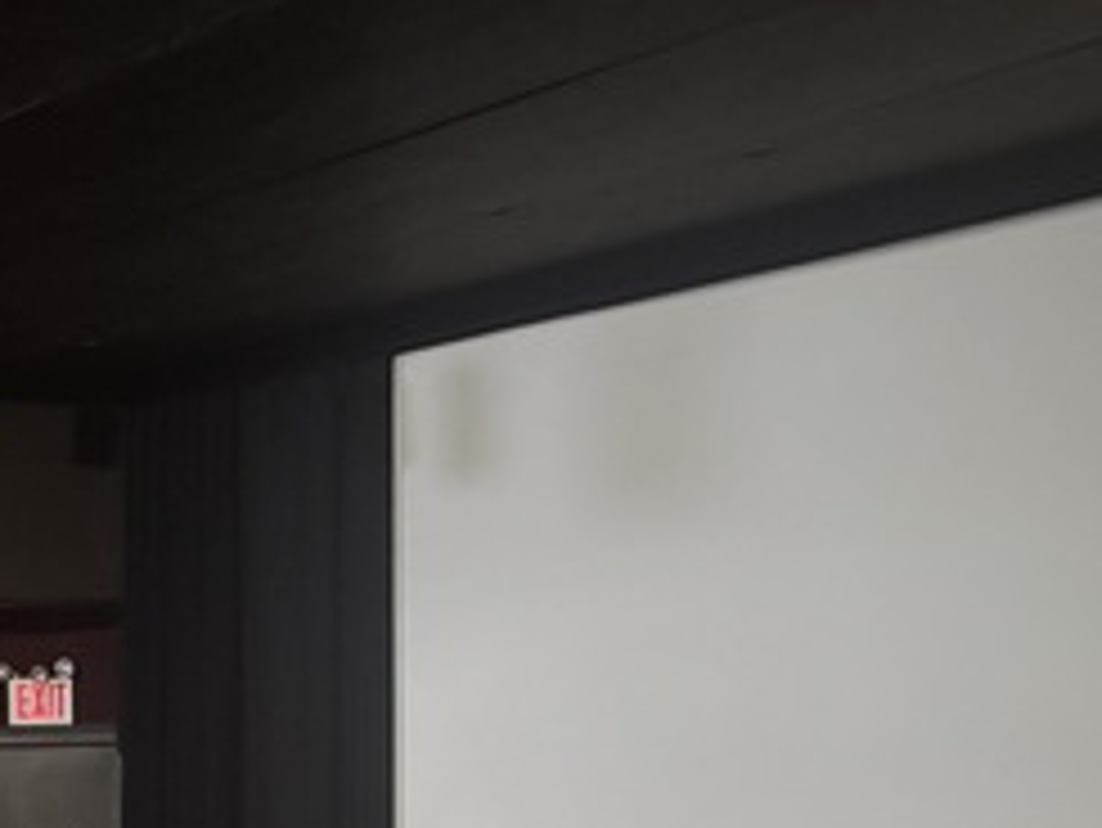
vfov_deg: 20.7
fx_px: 2166
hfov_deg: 27.4
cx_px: 94
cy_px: 891
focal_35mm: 68
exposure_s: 1/30
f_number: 1.6
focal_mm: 5.96
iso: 640
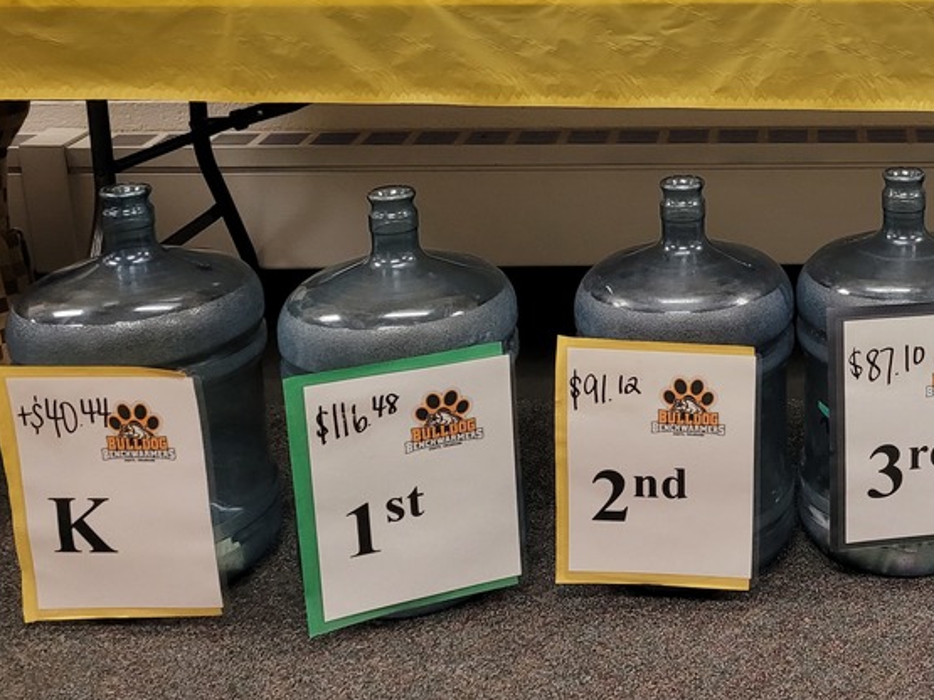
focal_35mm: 48
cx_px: 831
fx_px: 1295
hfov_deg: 37.2
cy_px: 113
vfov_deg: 29.4
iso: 250
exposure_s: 1/120
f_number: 1.8
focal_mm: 5.4
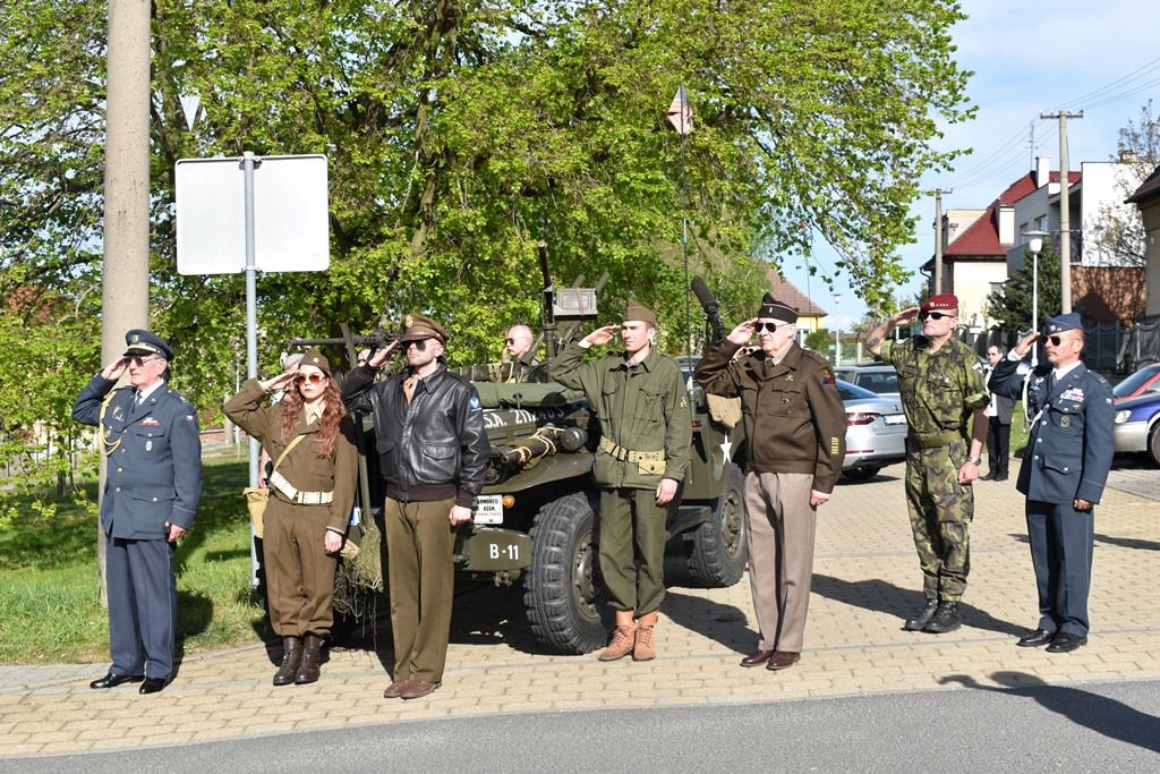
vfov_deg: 25.8
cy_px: 387
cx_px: 580
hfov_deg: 37.8
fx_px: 1692
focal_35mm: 52
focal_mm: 35
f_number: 8
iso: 100
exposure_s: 1/250
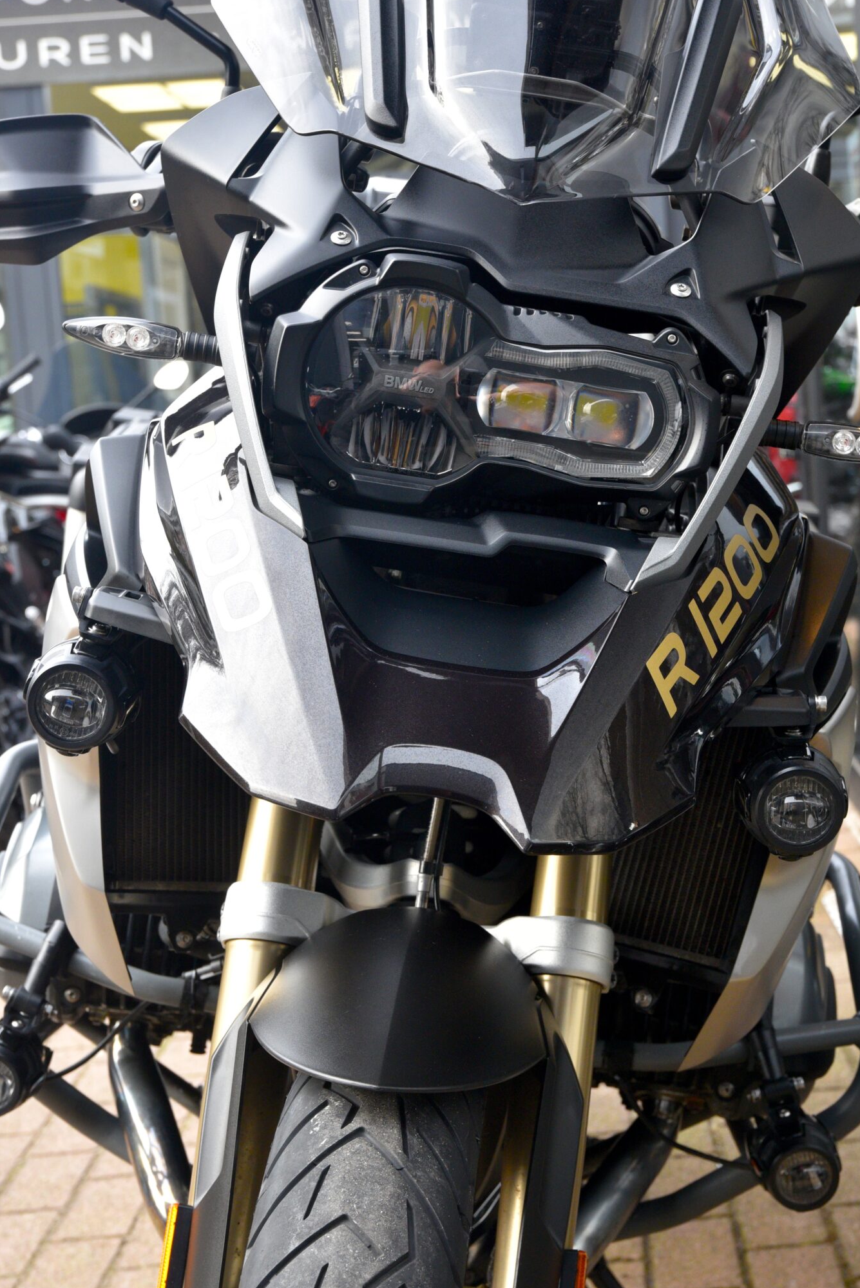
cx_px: 498
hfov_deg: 21.2
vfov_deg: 31.4
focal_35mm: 64
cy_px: 632
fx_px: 2291
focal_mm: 50
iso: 1600
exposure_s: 1/250
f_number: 8
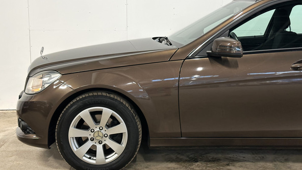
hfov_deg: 39.2
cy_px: 71
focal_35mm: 53
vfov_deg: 22.6
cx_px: 153
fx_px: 424
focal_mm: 6.86
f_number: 1.8
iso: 200
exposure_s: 1/50
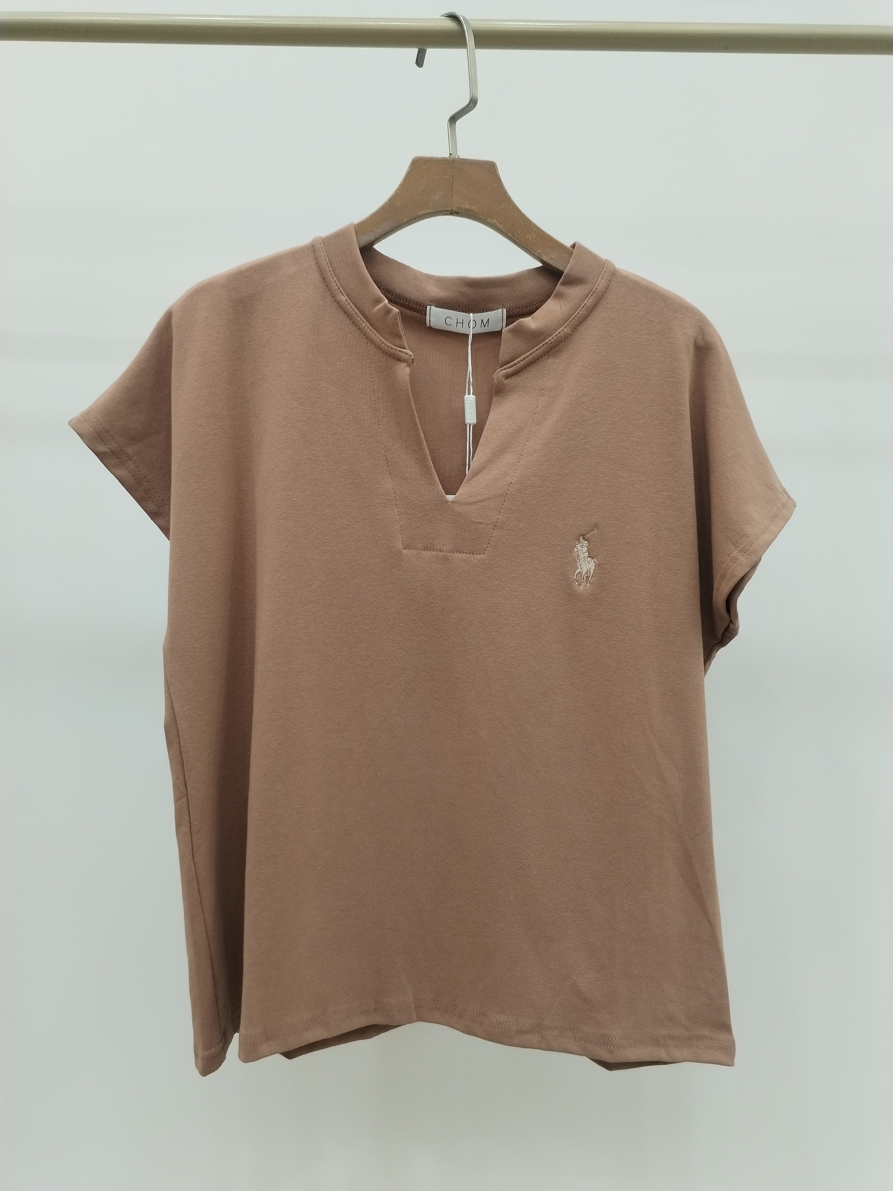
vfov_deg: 61.7
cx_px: 446
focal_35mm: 29
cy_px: 596
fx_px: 997
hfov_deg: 48.2
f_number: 1.8
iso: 180
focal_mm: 4.75
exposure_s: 1/60
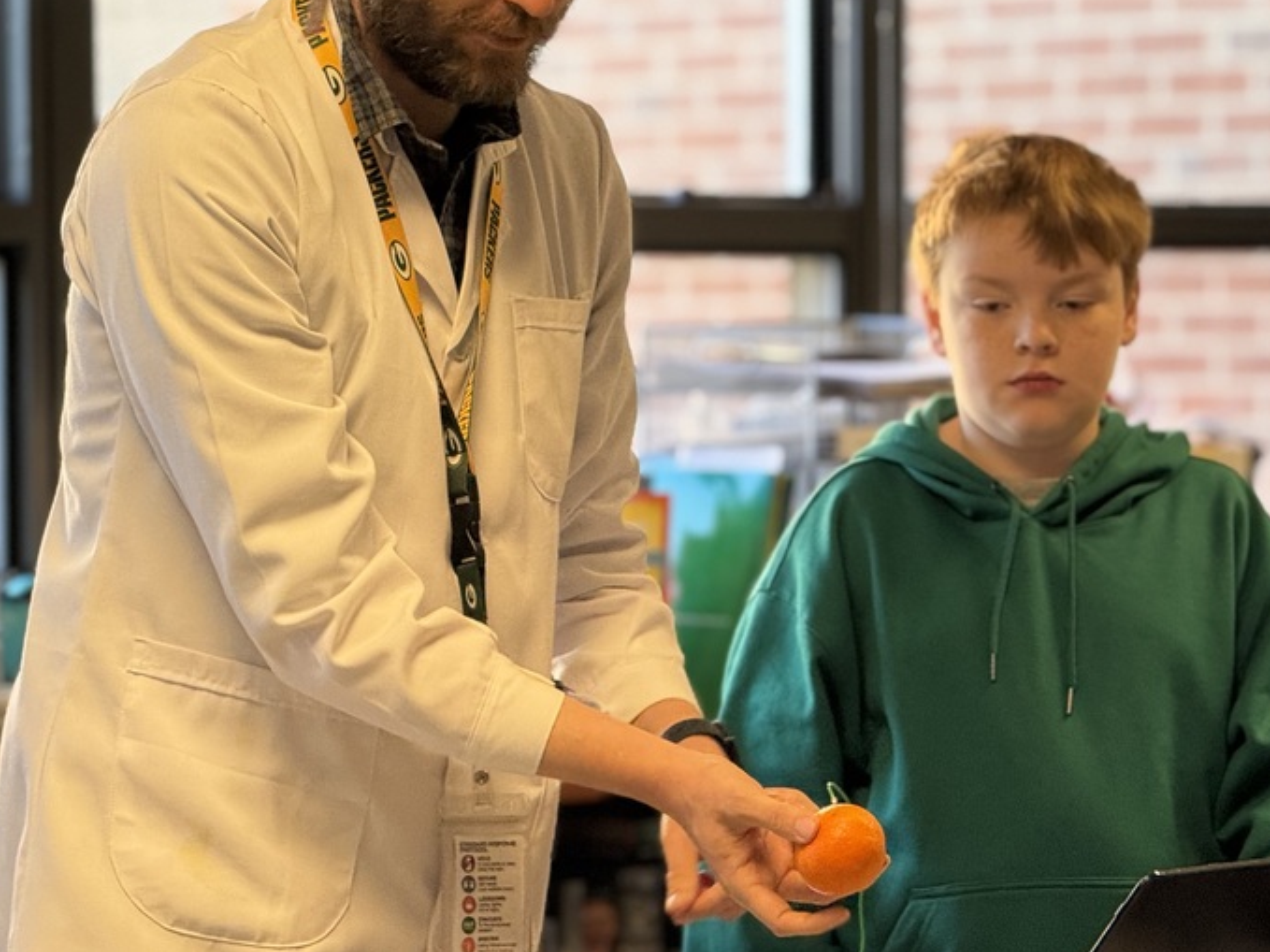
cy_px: 348
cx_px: 729
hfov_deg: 10.9
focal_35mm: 181
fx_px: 6639
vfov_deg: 8.2
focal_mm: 15.66
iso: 160
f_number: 2.8
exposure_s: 1/120
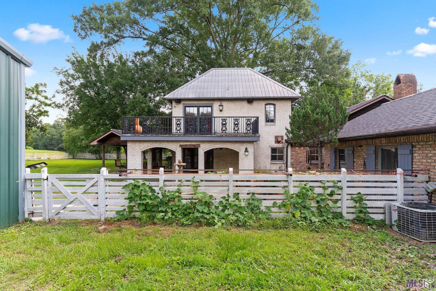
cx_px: 218
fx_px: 206
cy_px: 146
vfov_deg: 70.5
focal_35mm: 17
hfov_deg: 93.2
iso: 100
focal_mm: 17
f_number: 10
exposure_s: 1/25
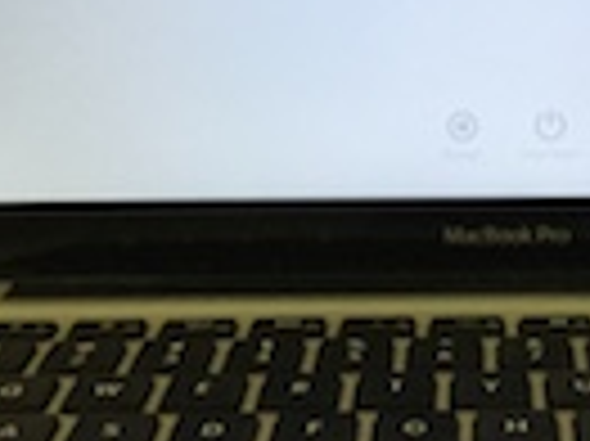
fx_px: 1618
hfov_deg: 20.4
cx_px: 486
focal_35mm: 95
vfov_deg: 15.2
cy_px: -18
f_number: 2.4
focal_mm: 3.3
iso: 25
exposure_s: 1/30
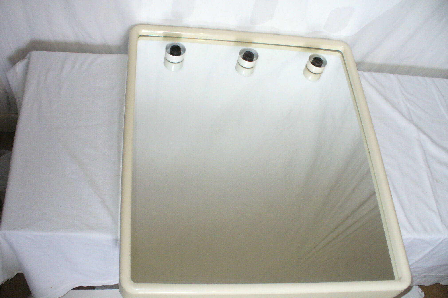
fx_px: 485
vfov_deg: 34.2
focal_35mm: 39
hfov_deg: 49.6
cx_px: 223
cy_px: 152
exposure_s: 1/30
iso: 200
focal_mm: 6.1
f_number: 2.8
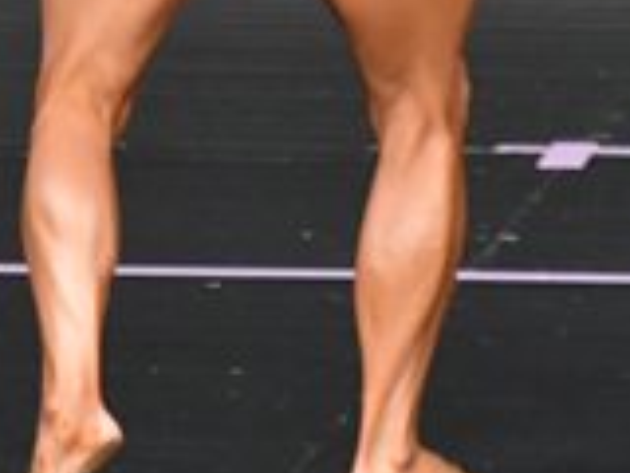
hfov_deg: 1.2
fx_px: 29229
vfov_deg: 0.9
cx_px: 266
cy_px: -150
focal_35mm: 1606
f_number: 5.6
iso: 4000
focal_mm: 230
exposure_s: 1/400
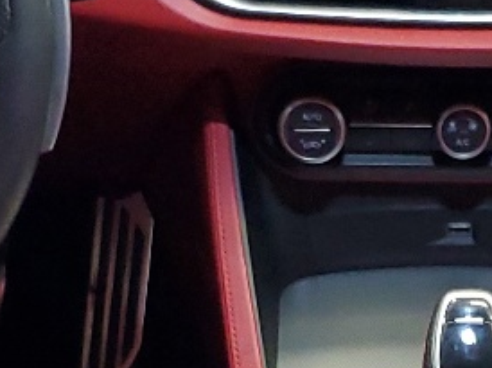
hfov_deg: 12.9
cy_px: 578
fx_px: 2158
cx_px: 436
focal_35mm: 152
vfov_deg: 9.4
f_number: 1.5
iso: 291
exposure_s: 1/30
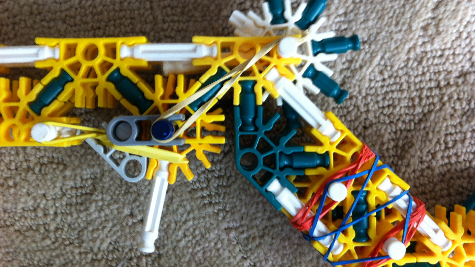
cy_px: 101
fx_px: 491
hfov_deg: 51.6
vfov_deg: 30.3
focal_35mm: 39
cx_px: 236
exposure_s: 1/15
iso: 80
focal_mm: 3.85
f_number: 2.8
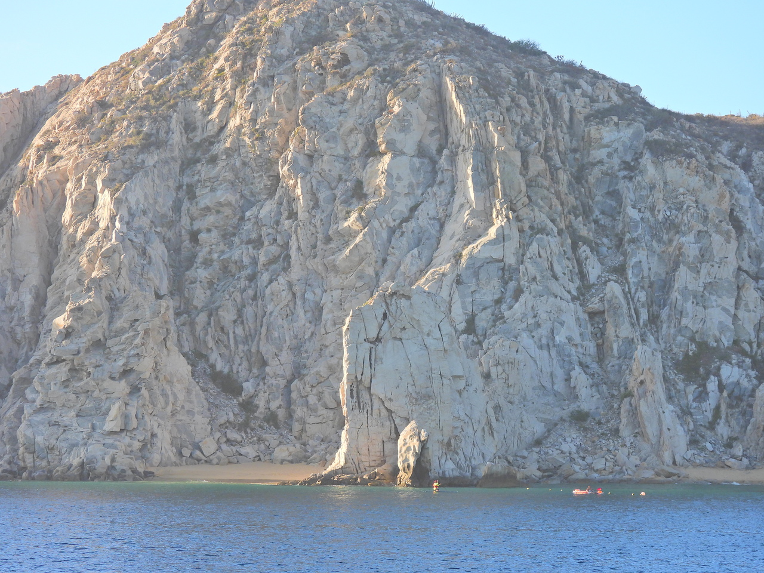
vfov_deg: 11.9
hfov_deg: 15.8
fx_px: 2759
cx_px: 382
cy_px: 286
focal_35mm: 125
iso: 100
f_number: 4
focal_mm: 22.3
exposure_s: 1/320
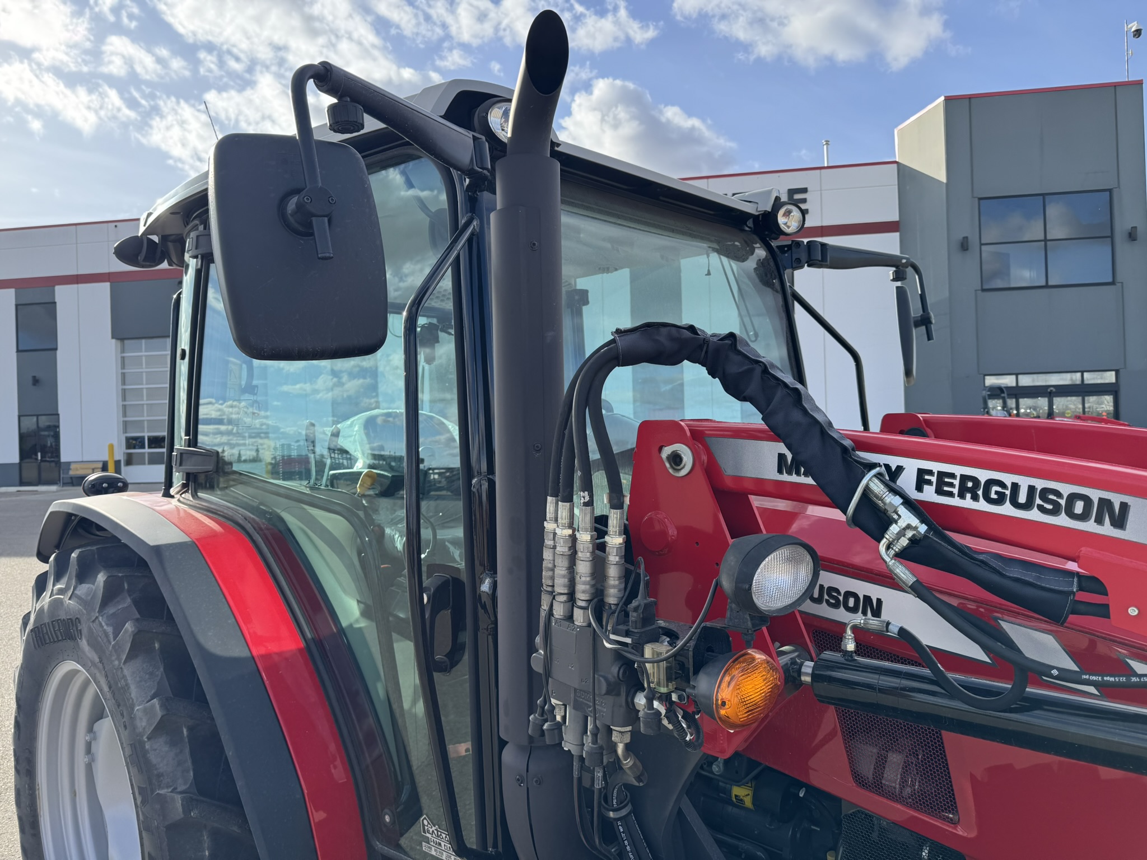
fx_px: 795
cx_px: 574
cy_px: 430
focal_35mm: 24
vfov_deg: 56.8
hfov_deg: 71.6
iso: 80
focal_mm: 6.76
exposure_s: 1/1637
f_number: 1.78
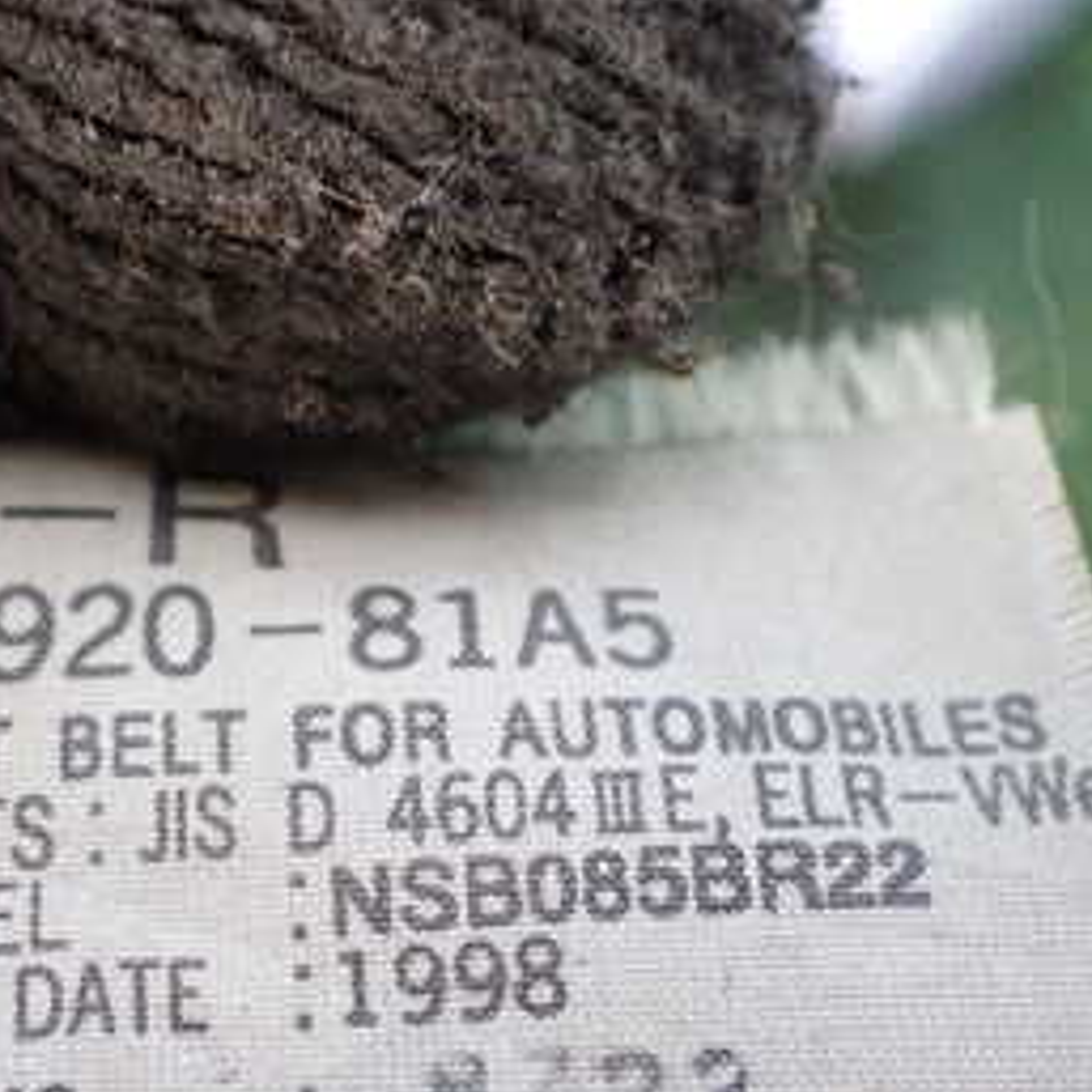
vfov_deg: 27.4
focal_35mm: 62
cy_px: 782
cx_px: 472
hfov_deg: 27.7
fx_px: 2213
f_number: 2.3
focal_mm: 5.4
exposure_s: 1/60
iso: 800
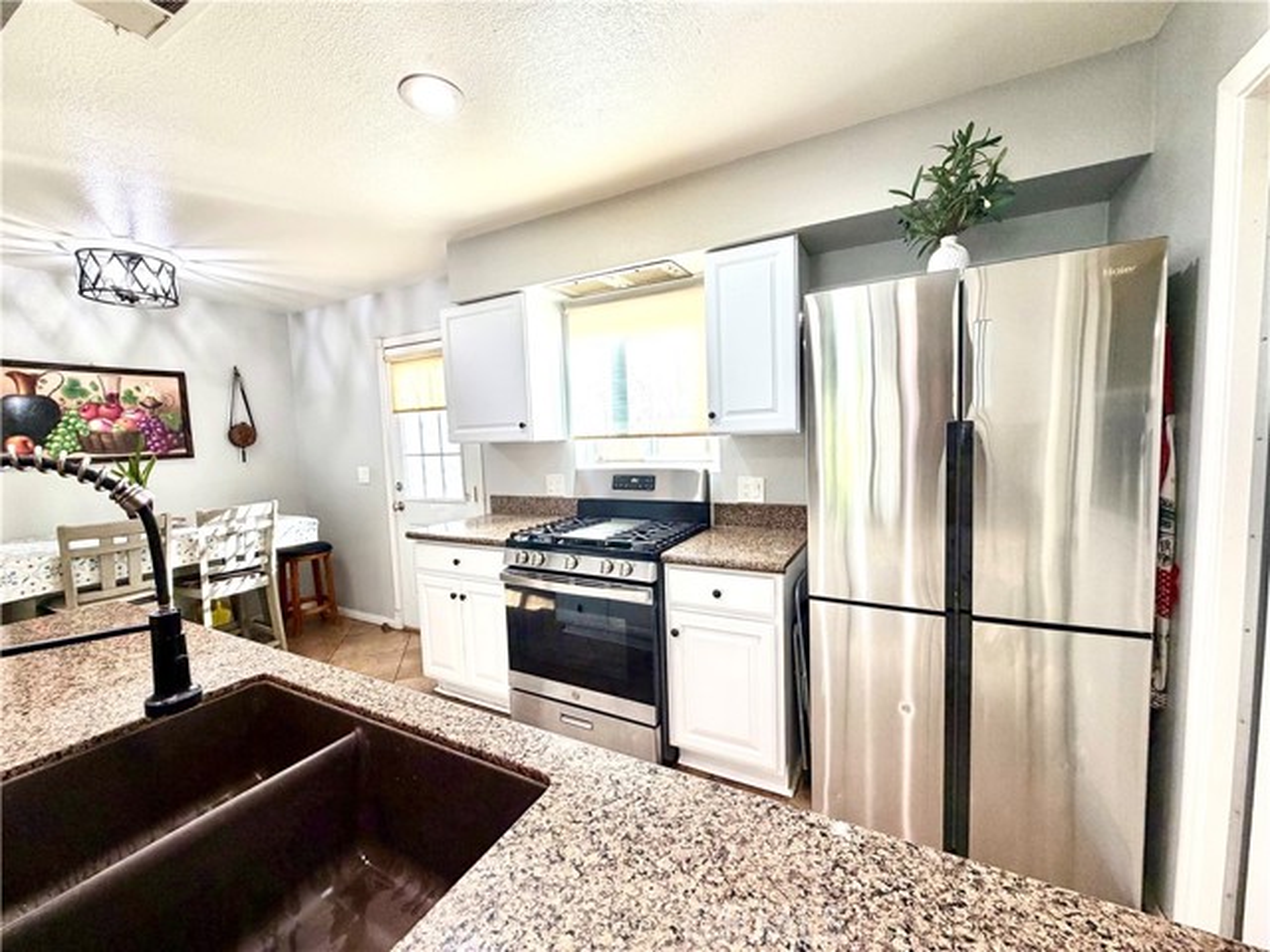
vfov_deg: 85.7
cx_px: 635
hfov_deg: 102.1
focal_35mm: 14
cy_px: 476
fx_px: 514
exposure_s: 1/120
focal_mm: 2.22
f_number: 2.2
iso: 160
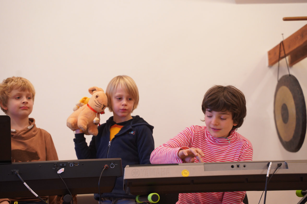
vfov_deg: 18.2
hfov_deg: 27.0
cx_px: 154
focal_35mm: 75
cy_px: 102
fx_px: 639
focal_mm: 75
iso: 2500
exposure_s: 1/160
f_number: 4
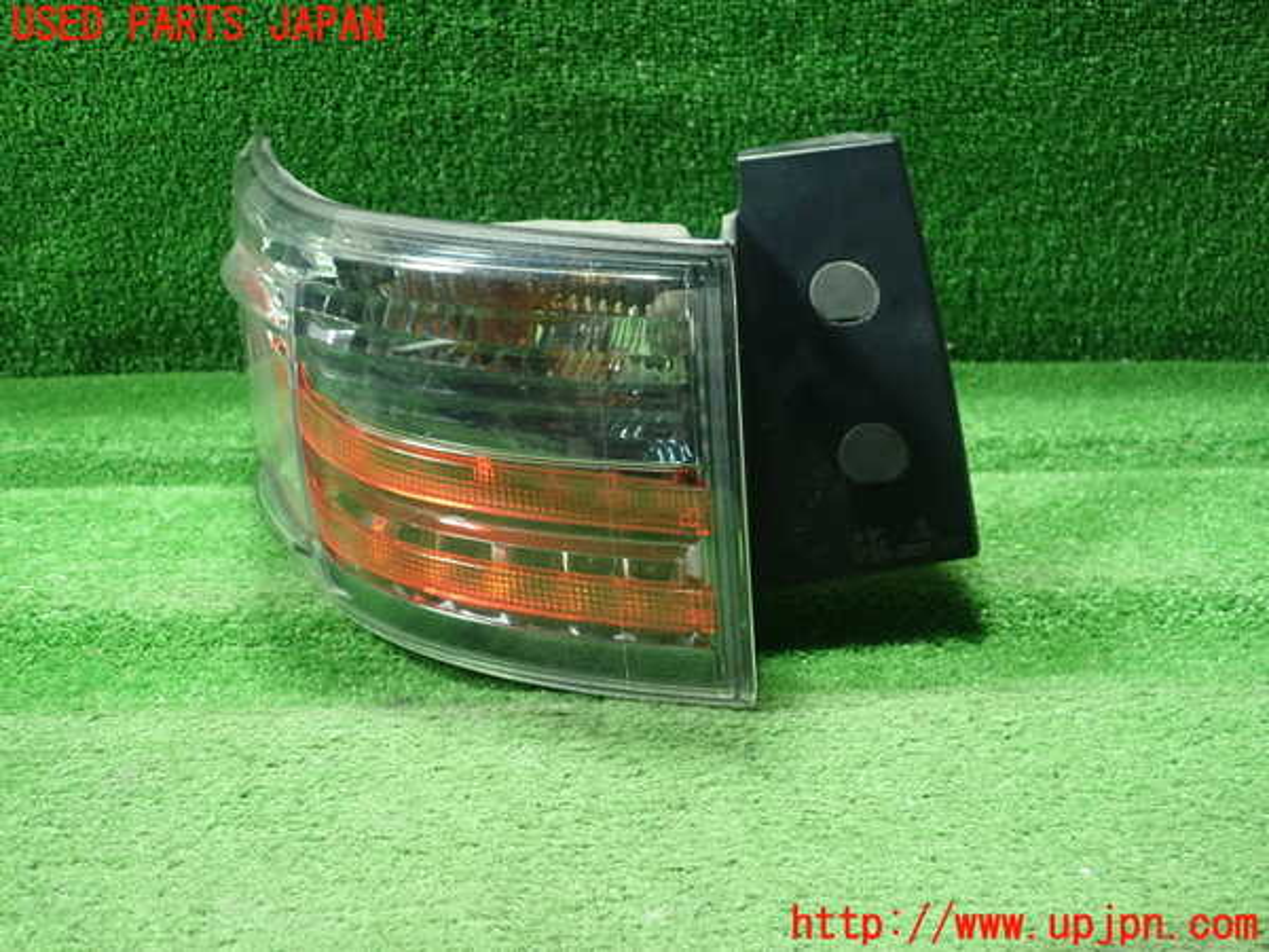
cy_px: 476
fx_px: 1100
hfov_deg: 60.0
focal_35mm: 30
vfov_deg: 46.8
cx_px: 634
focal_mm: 5.5
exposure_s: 1/100
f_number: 2.3
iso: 800
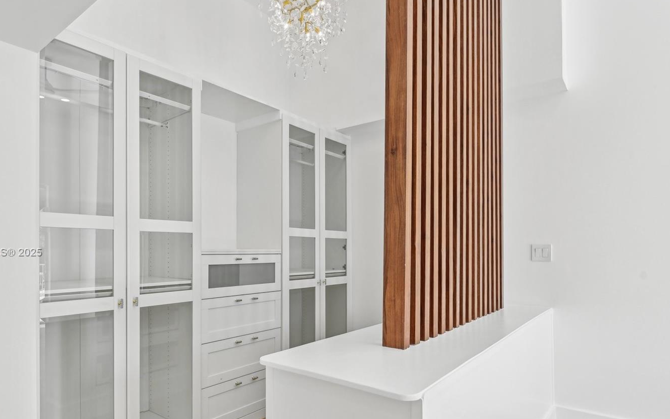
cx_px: 283
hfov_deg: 79.1
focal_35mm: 22
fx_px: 402
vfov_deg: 54.6
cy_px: 253
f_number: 8
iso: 100
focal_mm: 18
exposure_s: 1/50
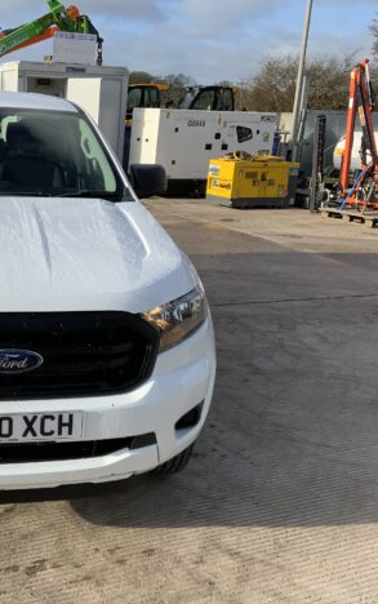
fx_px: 691
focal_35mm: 42
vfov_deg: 47.2
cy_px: 303
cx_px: 43
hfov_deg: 29.4
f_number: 1.8
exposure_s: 1/1451
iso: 16
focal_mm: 3
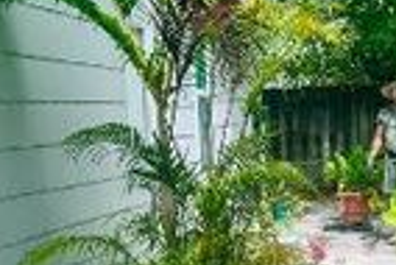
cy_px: 353
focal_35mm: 117
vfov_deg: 11.4
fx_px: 1288
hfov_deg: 17.3
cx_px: 312
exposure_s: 1/1597
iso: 80
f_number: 1.78
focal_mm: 6.86
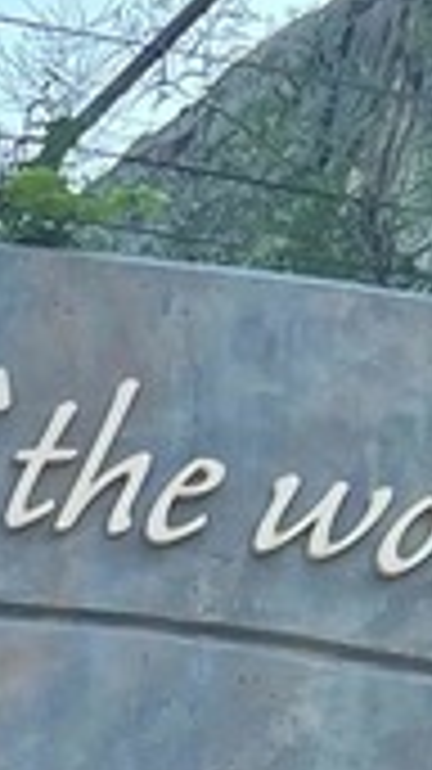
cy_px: 1950
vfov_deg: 10.6
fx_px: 3467
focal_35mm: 170
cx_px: -738
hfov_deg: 6.6
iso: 50
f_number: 1.5
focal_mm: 5.7
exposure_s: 1/1038
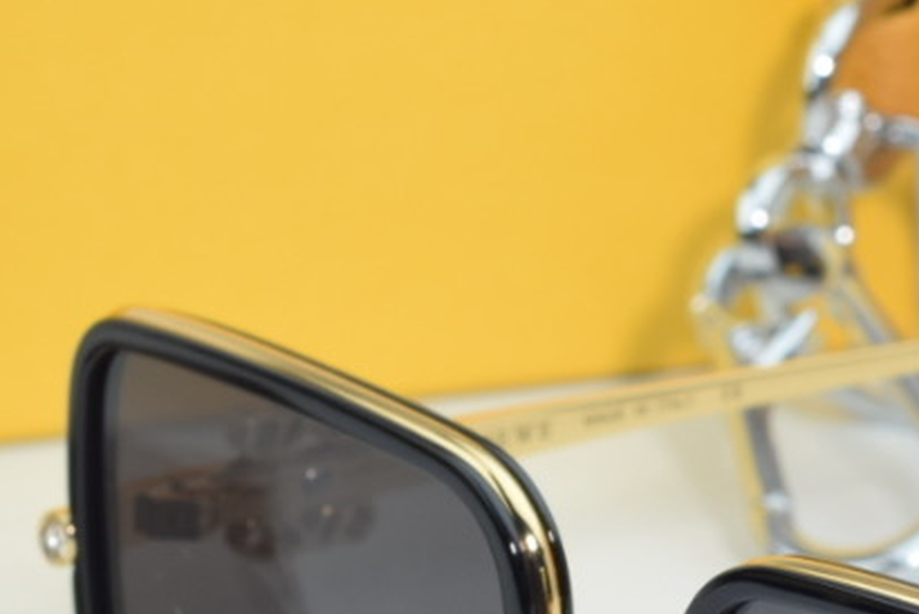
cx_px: 986
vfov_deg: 4.7
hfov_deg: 6.9
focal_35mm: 296
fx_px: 7561
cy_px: 406
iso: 100
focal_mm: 50
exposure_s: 1/60
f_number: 7.1
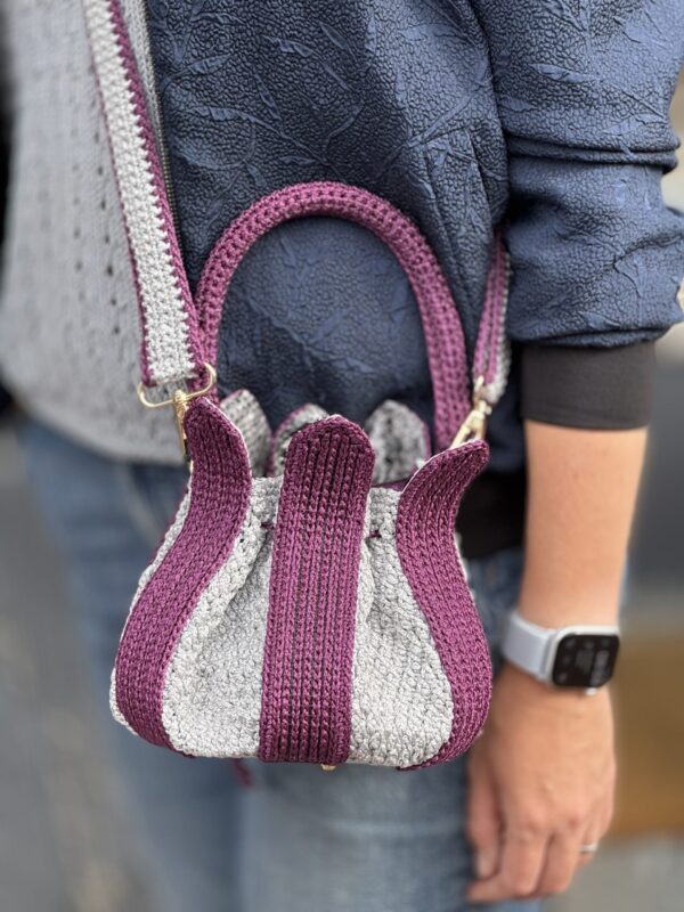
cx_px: 342
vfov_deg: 16.4
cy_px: 456
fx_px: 3162
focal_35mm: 120
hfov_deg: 12.3
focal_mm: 15.66
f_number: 2.8
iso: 50
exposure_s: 1/112
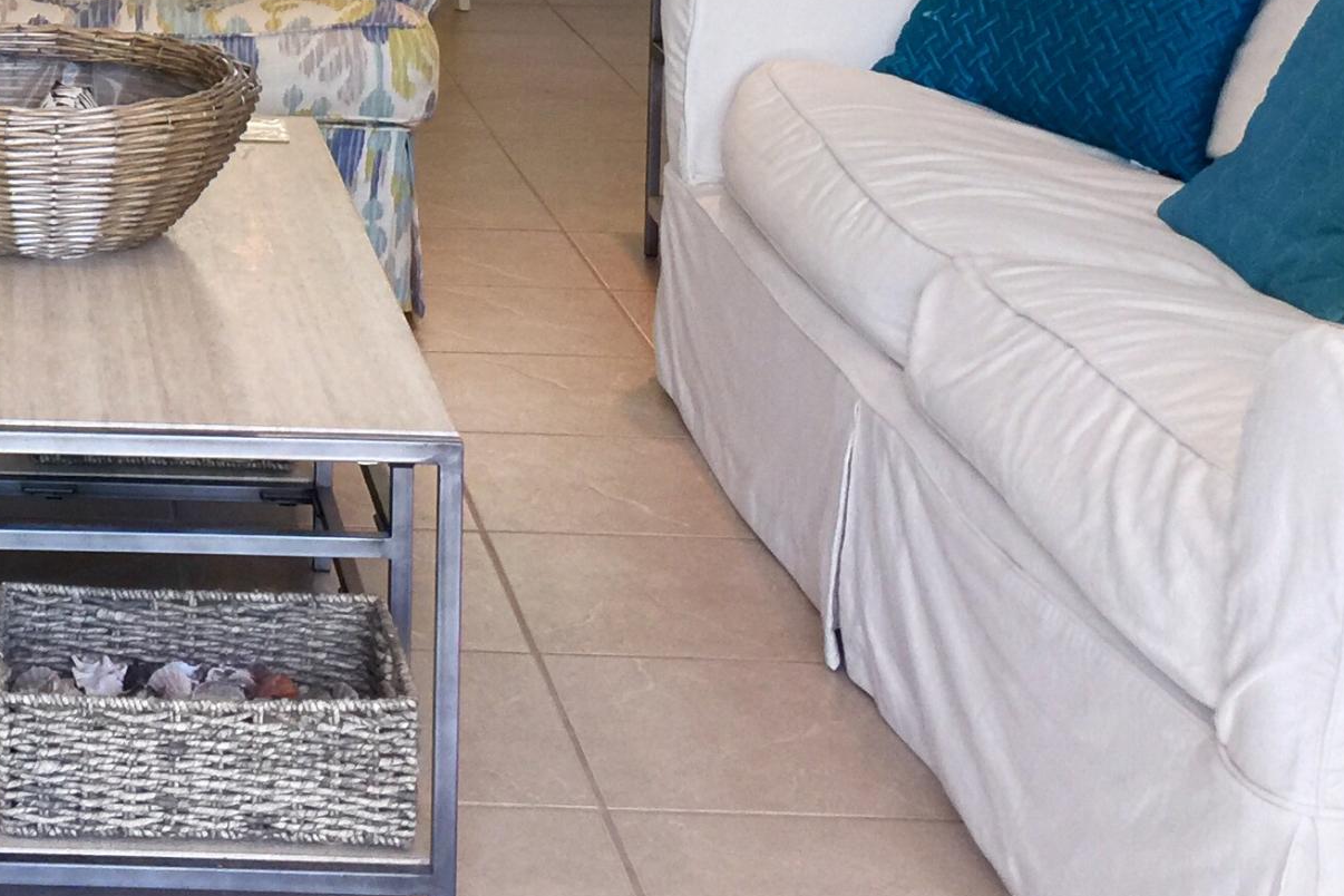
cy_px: -259
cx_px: -89
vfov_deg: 17.1
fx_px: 2800
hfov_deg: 25.3
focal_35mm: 75
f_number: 2.2
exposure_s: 1/30
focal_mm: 4.15
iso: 32
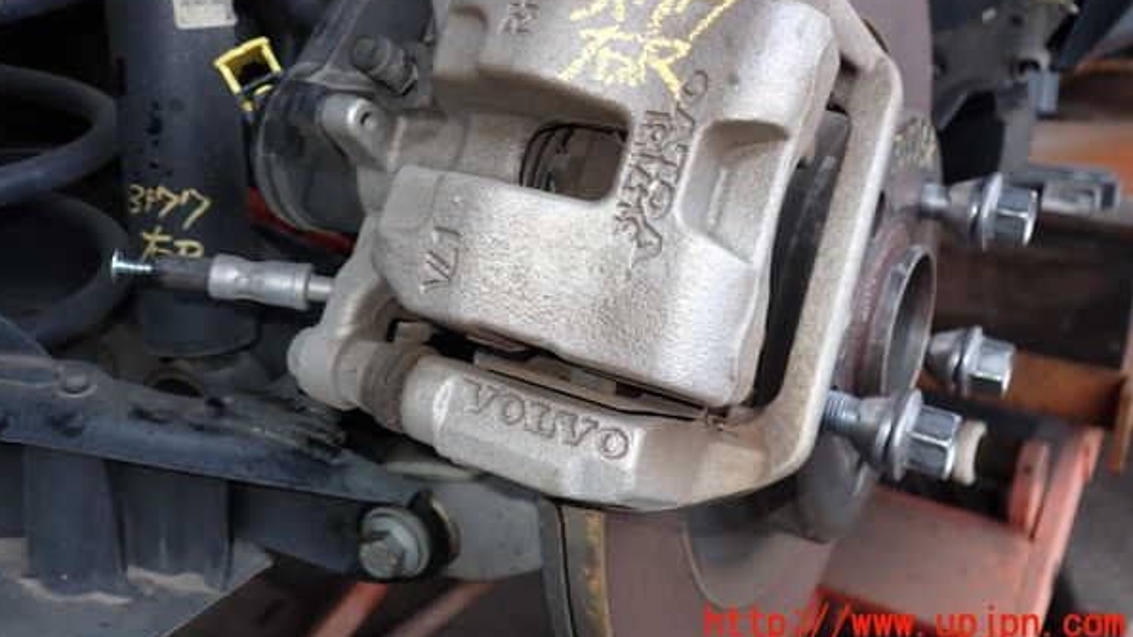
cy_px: 219
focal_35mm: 33
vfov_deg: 35.3
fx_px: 991
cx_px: 563
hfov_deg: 59.5
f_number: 6.3
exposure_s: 1/30
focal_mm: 5.4
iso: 100
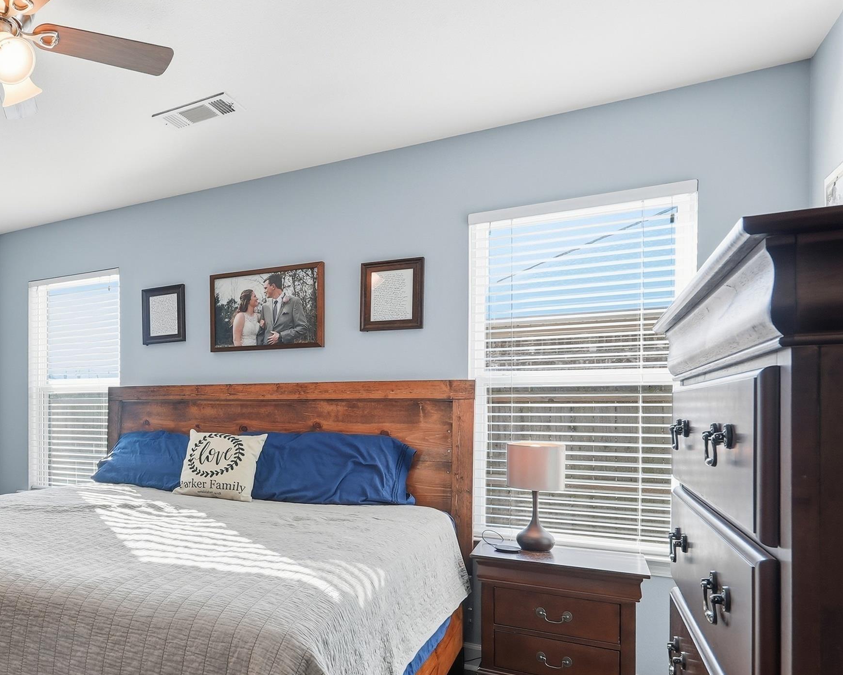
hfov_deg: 58.3
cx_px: 114
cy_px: 412
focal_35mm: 26
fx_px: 649
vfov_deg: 54.4
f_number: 9
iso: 250
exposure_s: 1/60
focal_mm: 16
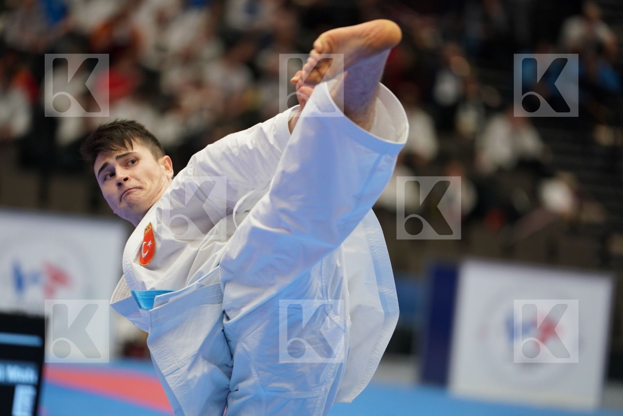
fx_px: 3461
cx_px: 312
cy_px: 208
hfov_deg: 10.3
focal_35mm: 200
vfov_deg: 6.9
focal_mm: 200
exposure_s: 1/500
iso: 1250
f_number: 2.8
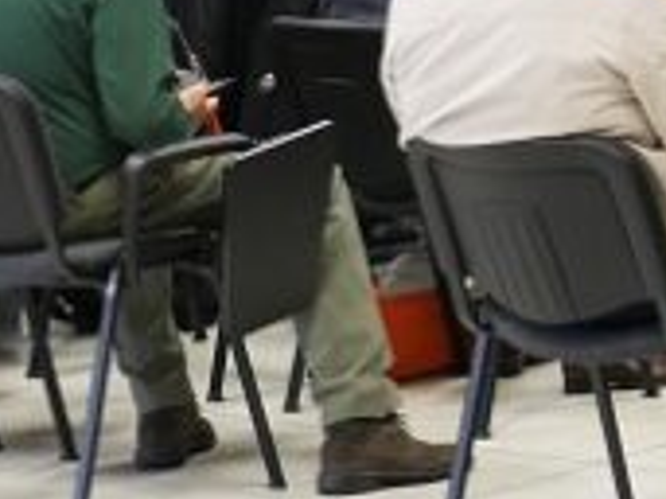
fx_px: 3980
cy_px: -368
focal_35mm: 207
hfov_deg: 8.9
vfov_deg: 7.0
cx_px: 1394
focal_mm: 23
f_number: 2.8
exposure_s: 1/60
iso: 500
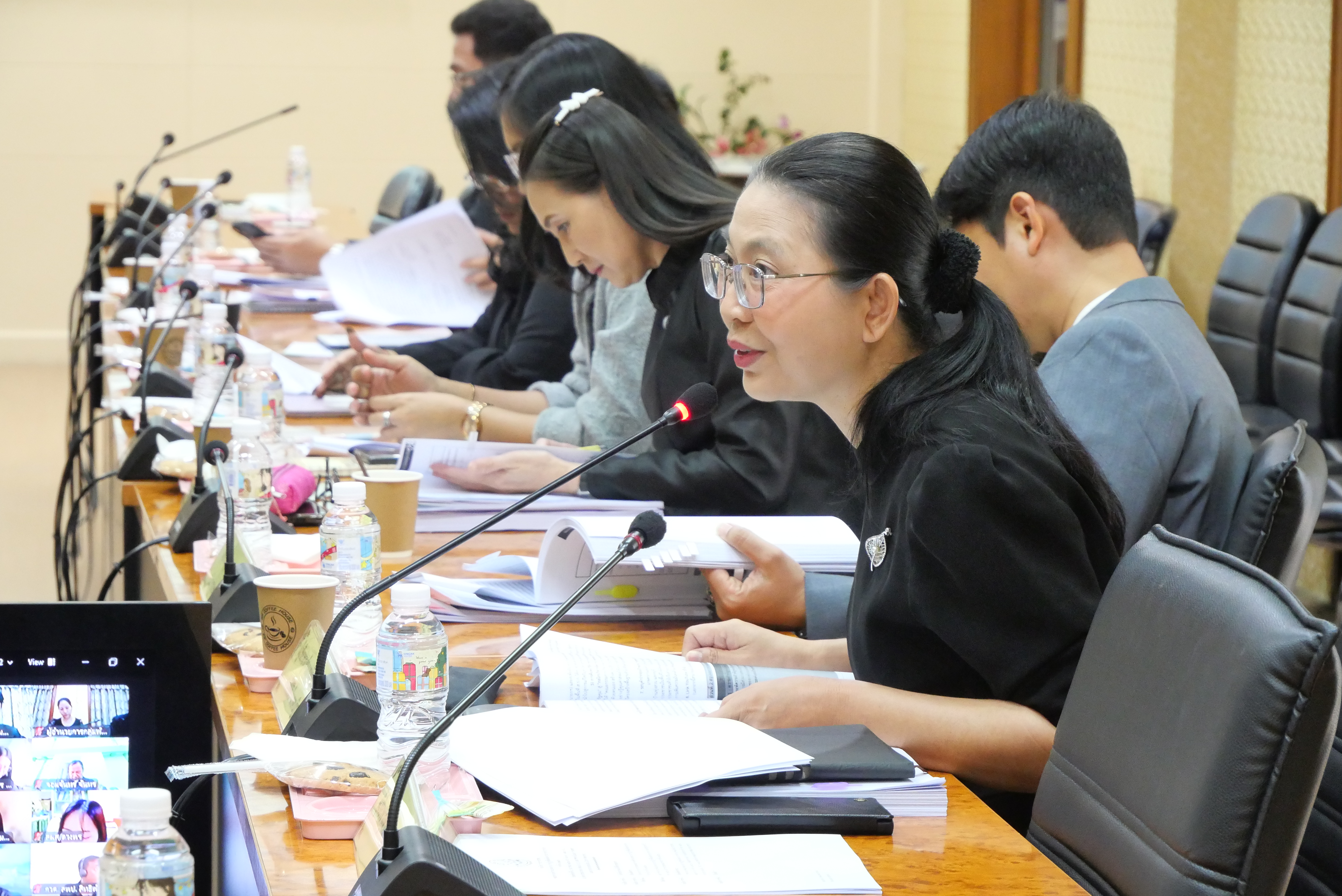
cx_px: 671
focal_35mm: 124
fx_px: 4625
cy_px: 448
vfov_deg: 11.1
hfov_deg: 16.5
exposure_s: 1/25
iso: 3200
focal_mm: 60
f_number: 5.6
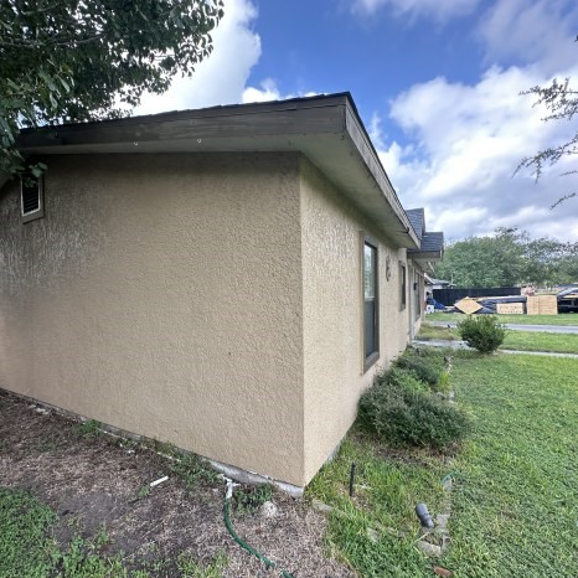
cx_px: 237
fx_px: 321
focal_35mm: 17
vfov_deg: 84.0
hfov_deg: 83.1
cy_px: 296
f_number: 2.2
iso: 40
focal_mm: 2.22
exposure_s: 1/284
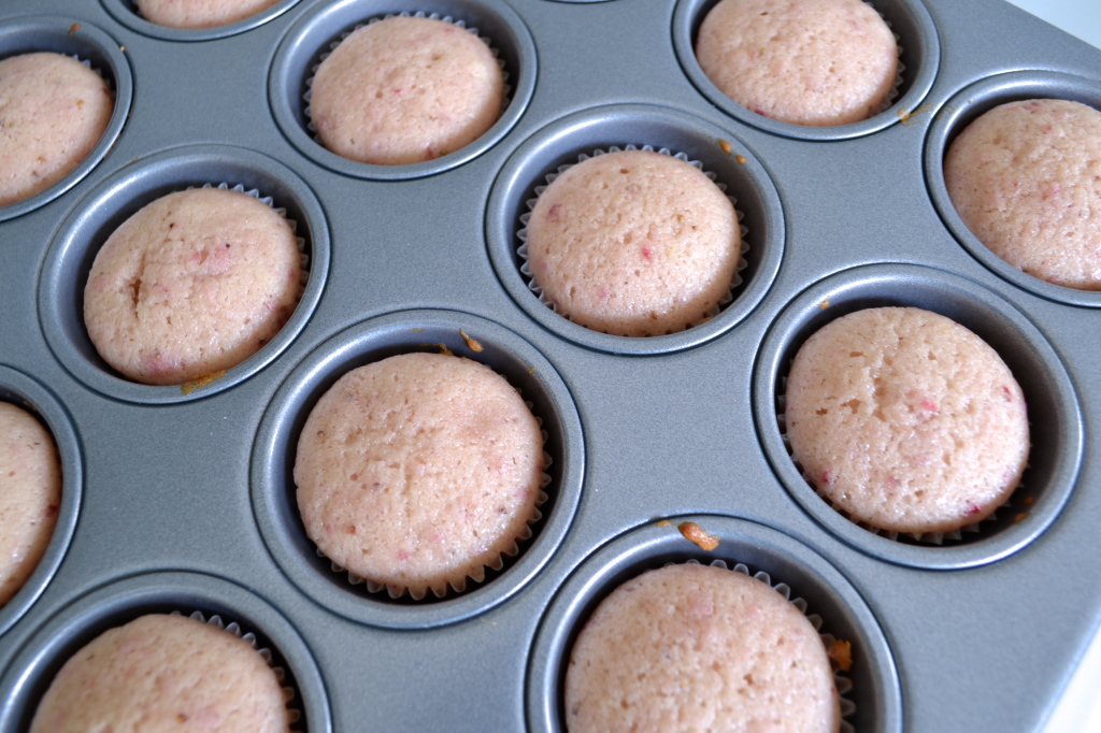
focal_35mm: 30
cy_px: 366
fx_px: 917
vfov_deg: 43.6
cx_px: 550
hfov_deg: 61.9
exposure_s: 1/4
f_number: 6.3
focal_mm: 20
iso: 400
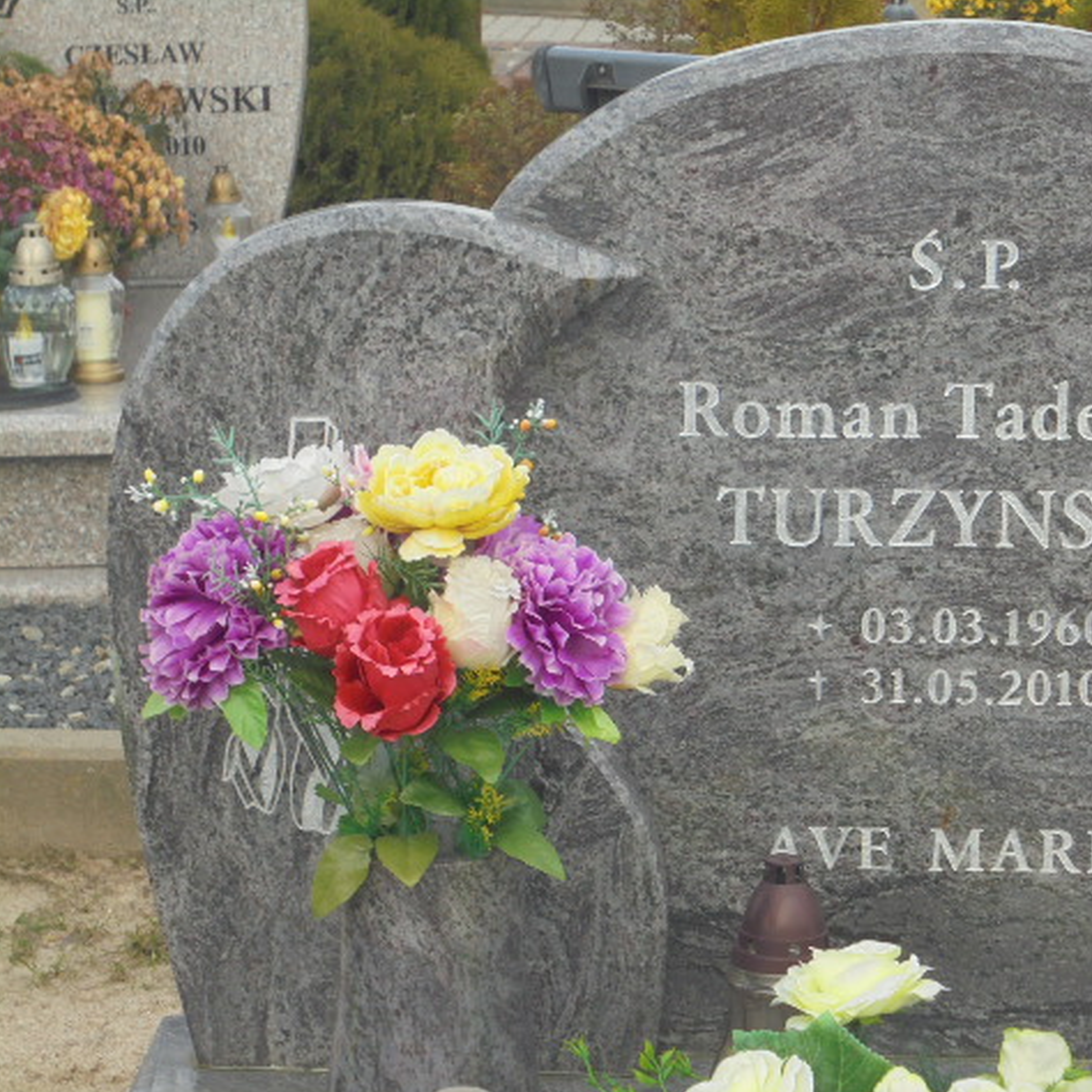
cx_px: 728
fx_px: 3533
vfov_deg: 17.6
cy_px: 548
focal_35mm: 99
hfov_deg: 17.5
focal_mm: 14.9
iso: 100
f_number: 6.7
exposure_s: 1/50
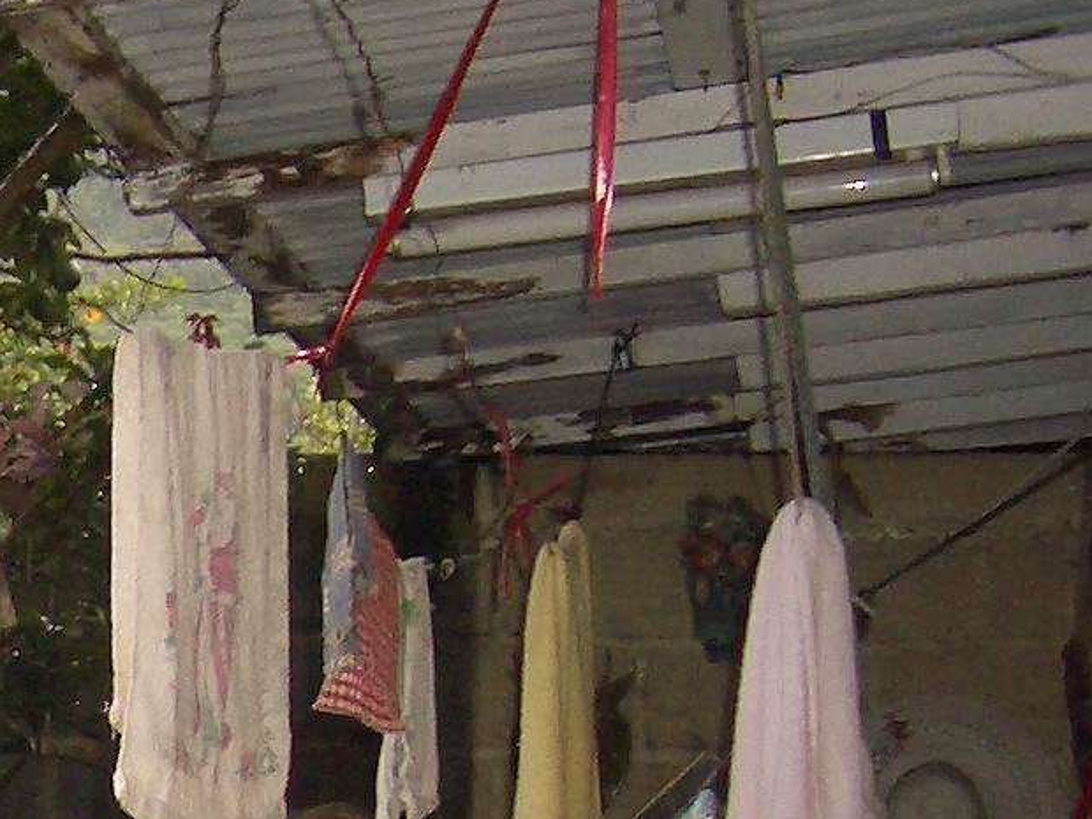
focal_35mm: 130
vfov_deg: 11.1
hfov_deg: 13.7
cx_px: -793
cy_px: 1060
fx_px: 4101
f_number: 2.6
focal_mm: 5.8
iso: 100
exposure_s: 1/60
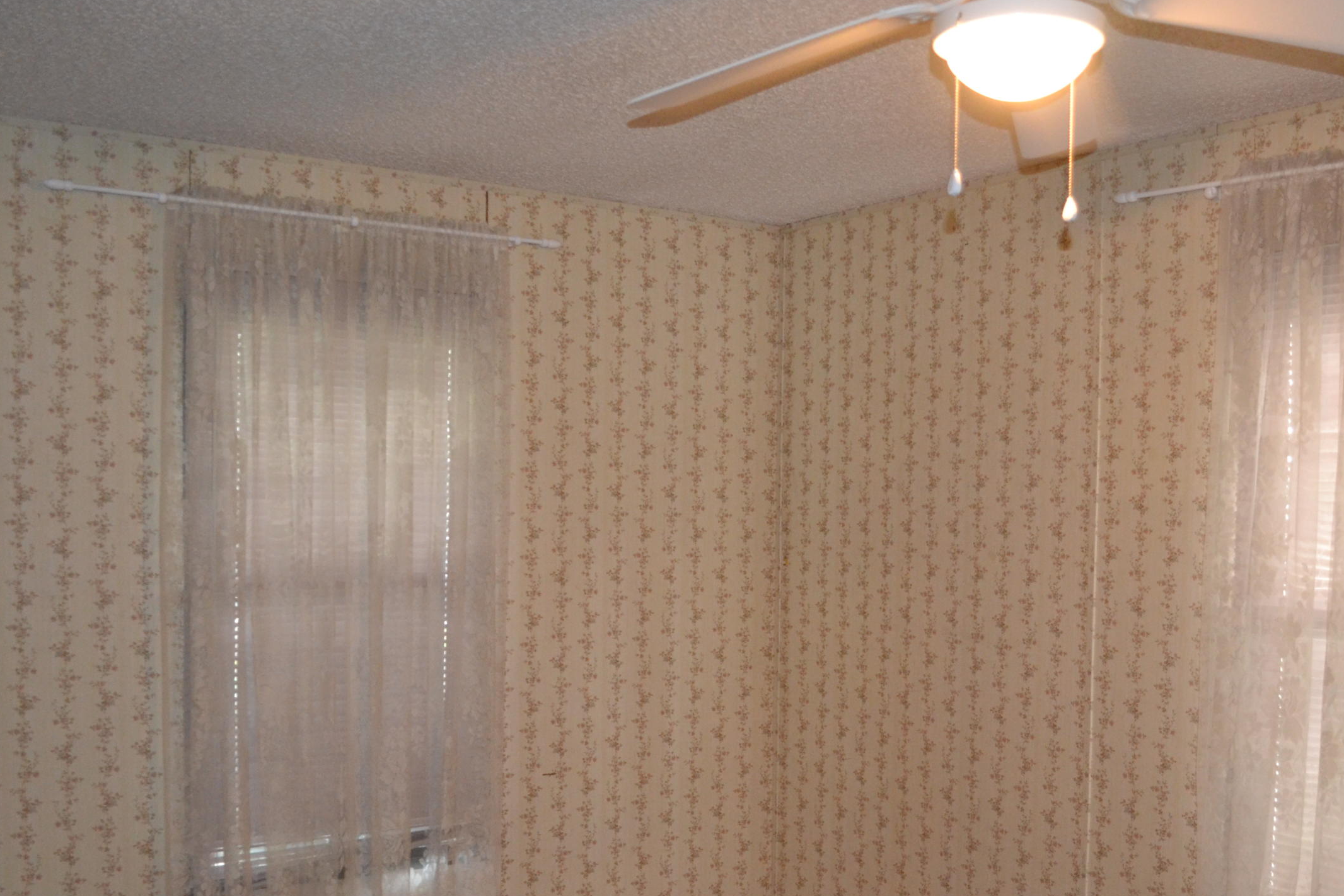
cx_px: 756
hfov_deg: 50.6
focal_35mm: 38
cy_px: 607
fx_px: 1418
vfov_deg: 34.7
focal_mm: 18
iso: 1600
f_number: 3.5
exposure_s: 1/60
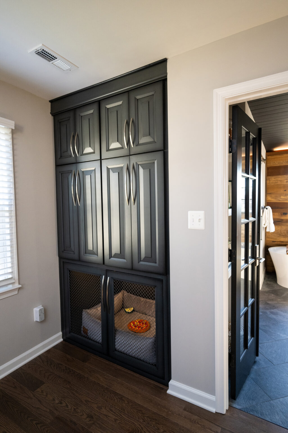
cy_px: 216
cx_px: 144
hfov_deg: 63.2
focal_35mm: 20
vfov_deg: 85.4
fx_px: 234
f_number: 4
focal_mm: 19.5
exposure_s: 1/200
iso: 2000
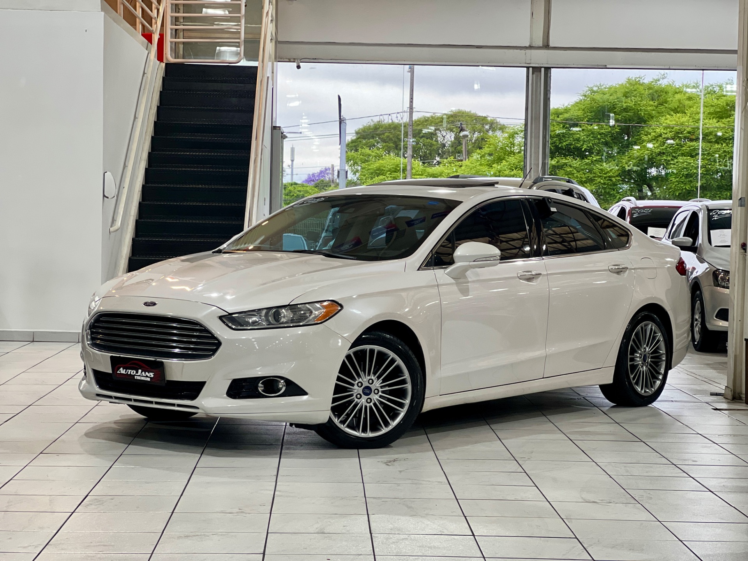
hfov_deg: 25.3
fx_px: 1664
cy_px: 280
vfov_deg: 19.1
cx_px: 374
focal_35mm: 77
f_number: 2.8
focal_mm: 9
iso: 160
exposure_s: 1/40
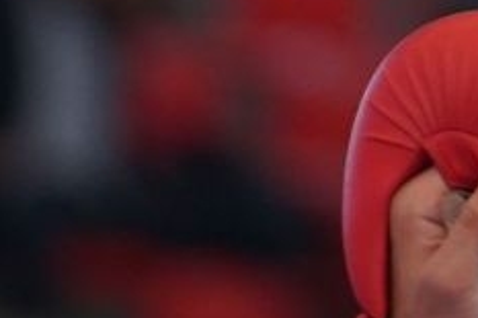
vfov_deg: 1.2
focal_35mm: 1129
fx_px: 14980
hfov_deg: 1.8
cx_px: -521
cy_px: 905
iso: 1600
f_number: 2.8
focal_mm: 146
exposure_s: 1/1000
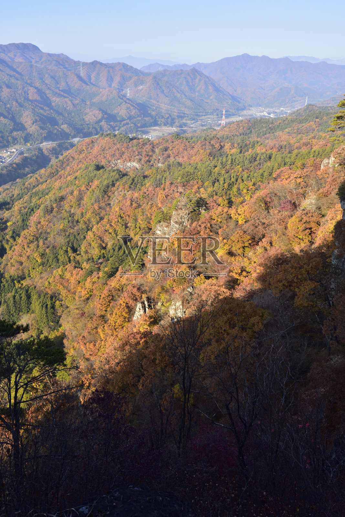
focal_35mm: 31
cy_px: 258
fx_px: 445
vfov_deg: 60.3
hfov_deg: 42.4
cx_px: 172
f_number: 11
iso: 220
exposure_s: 1/100
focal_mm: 31
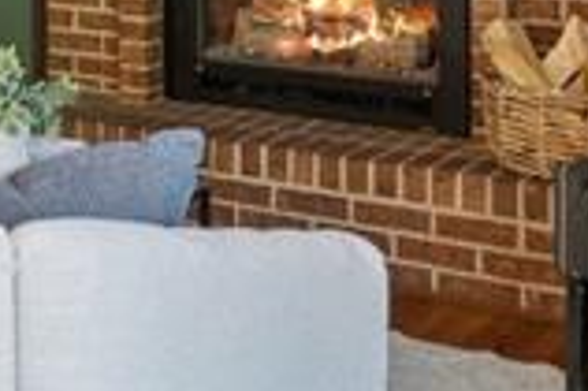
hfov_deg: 19.1
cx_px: -223
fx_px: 1583
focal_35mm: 97
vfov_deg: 13.2
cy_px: -212
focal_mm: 15
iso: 800
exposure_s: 1/3.33
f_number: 11
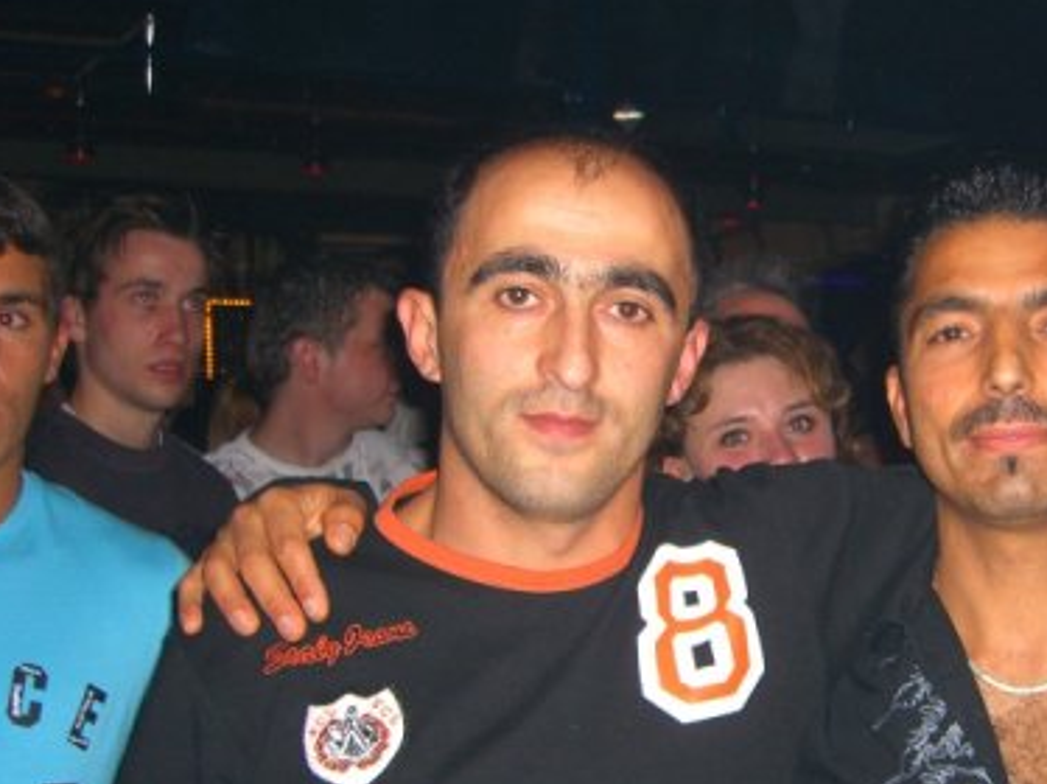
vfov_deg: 23.9
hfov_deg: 31.2
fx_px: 1844
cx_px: 781
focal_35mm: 61
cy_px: 482
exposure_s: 1/60
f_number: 2.8
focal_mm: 7.9
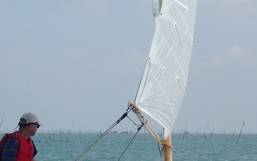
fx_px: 1296
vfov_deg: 7.1
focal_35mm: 185
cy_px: 138
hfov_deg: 11.3
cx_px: 92
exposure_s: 1/800
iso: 125
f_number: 5.7
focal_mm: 18.7
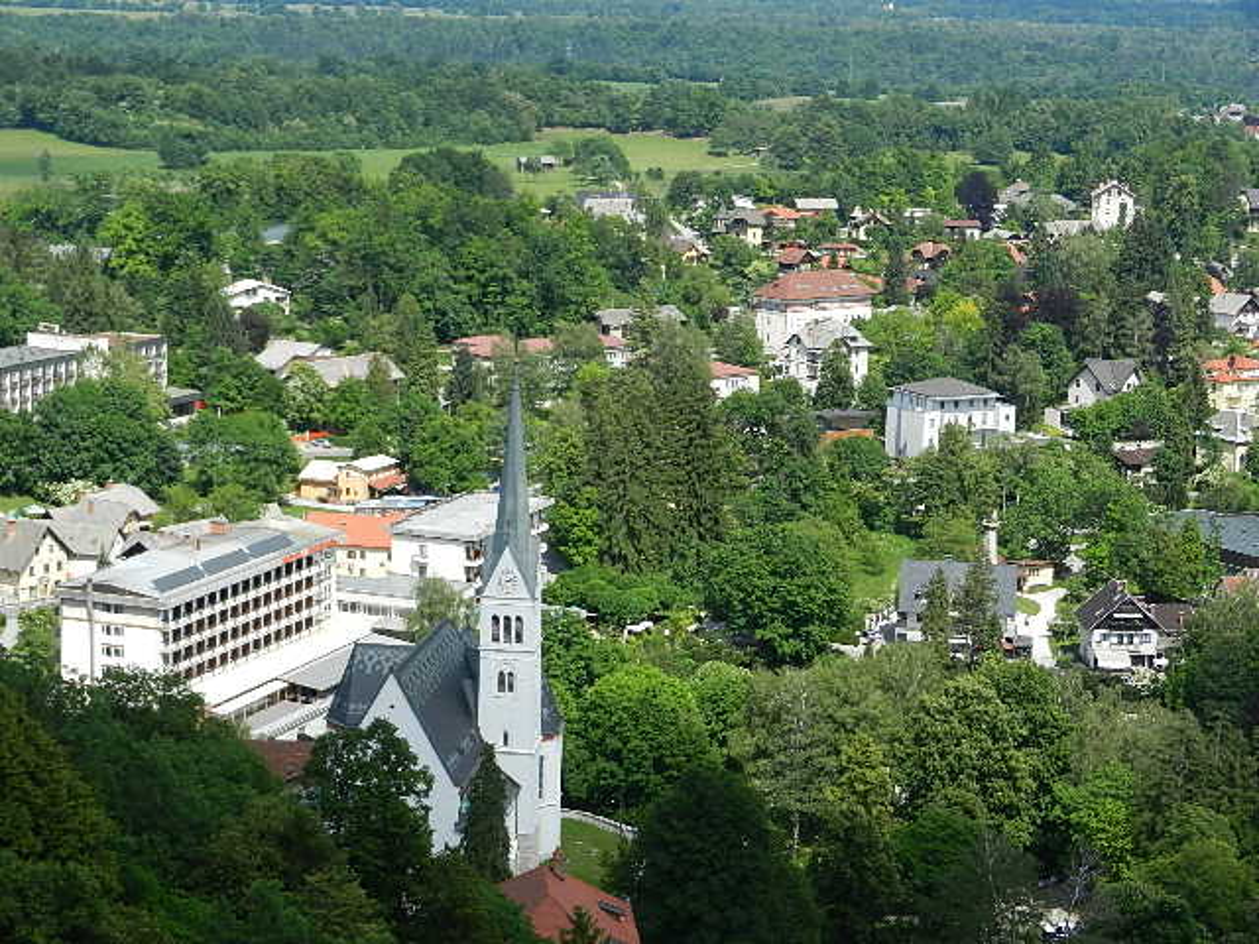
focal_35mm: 78
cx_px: 630
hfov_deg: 25.0
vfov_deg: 18.9
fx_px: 2837
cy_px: 472
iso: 160
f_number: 4.8
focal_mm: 14.1
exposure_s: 1/800
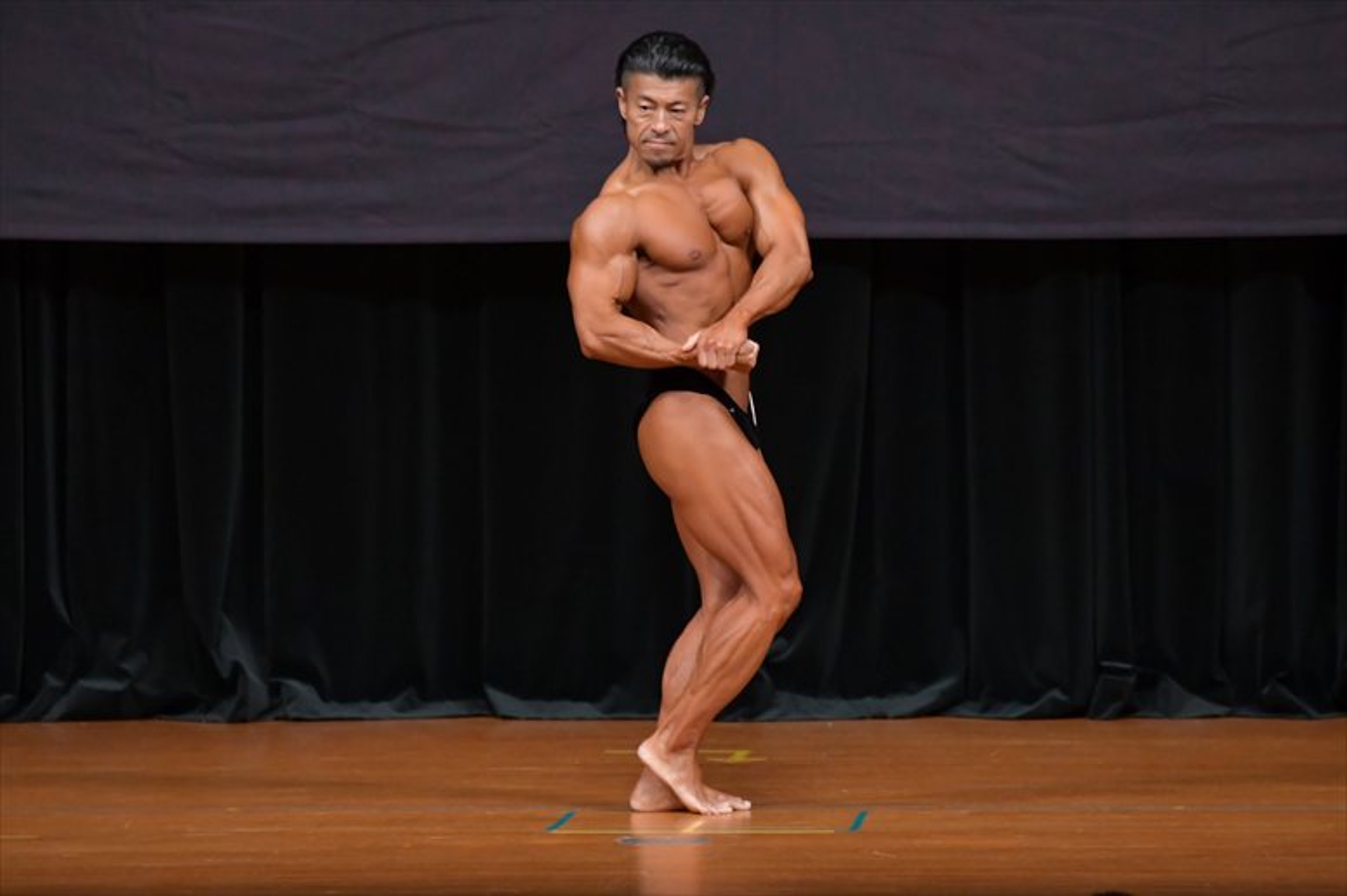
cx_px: 674
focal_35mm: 300
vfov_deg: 4.6
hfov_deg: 6.9
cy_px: 448
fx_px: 11220
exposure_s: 1/400
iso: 4000
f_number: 5.6
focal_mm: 200
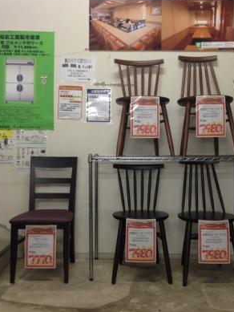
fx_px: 342
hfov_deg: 37.7
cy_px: 142
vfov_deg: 48.9
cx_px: 130
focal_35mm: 38
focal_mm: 4.13
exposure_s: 1/20
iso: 125
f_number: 2.4
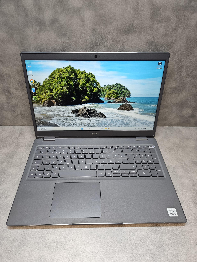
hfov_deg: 58.9
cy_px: 131
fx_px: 175
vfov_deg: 73.9
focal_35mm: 23
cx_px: 98
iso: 160
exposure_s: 1/100
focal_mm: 5.4
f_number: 1.8
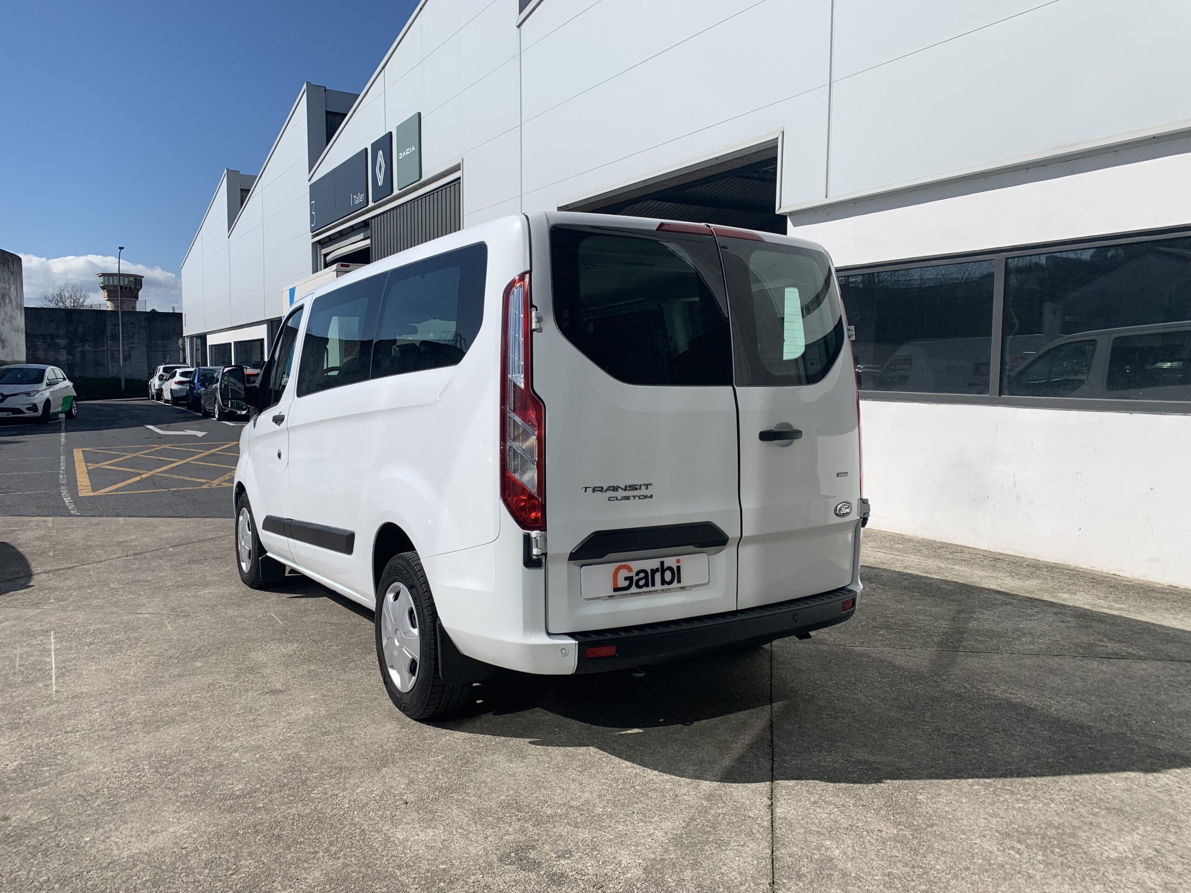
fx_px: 895
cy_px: 446
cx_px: 596
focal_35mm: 26
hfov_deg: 67.3
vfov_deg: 53.1
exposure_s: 1/5405
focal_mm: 4.25
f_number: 1.8
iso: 25
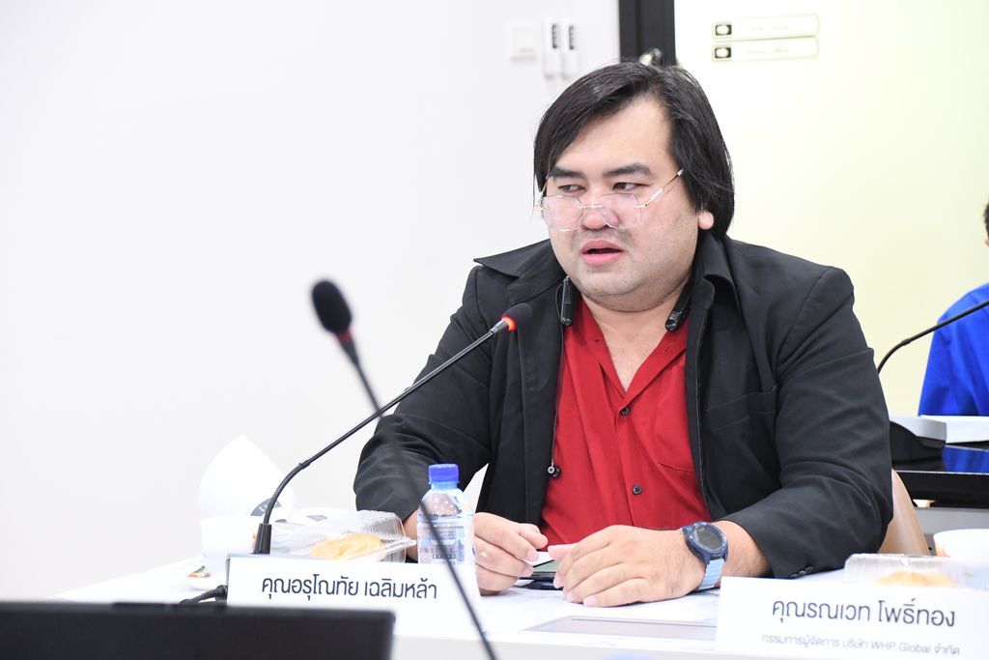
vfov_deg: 10.2
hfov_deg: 15.2
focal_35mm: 135
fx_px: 3709
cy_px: 330
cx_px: 494
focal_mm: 90
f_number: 5.3
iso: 4500
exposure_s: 1/50
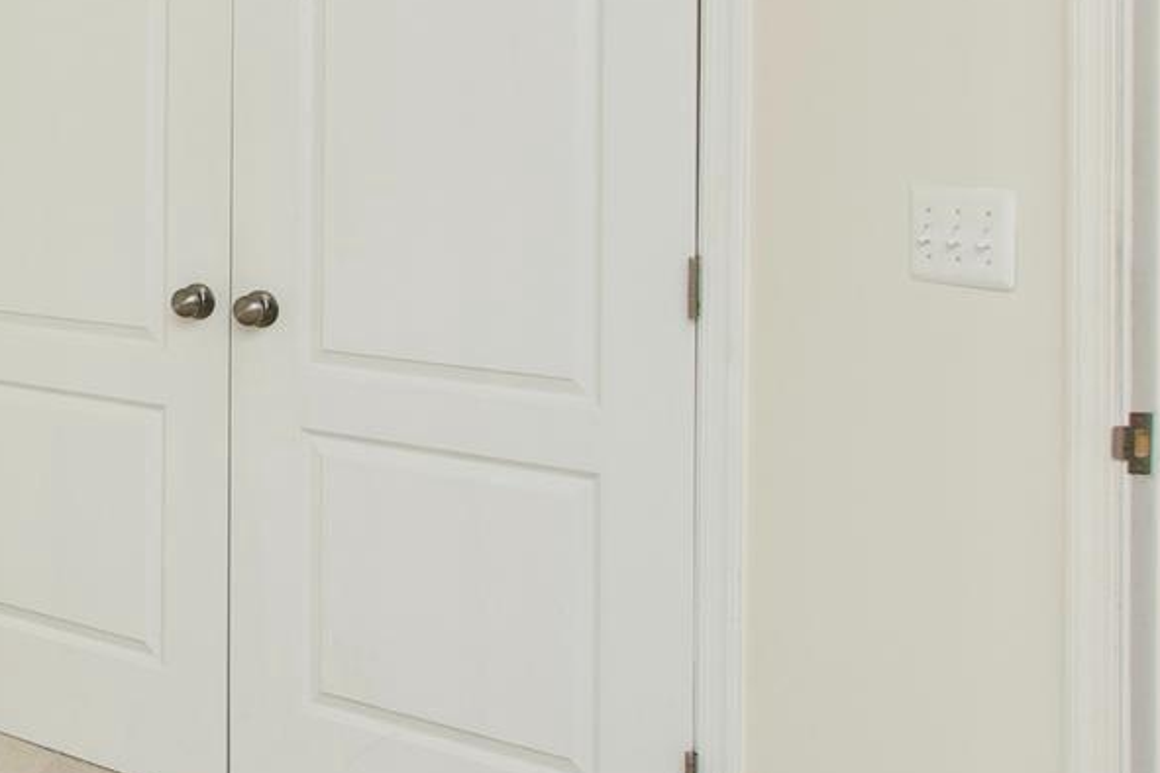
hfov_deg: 29.2
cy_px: 38
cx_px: -420
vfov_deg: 25.0
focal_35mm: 52
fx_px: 1675
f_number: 7.1
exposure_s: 1/100
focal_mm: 10
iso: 320
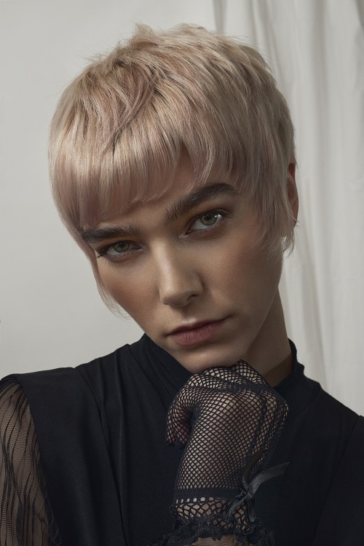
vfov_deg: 39.6
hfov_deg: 27.0
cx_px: 182
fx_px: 758
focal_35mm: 50
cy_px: 273
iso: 500
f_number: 11
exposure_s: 1/160
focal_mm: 50
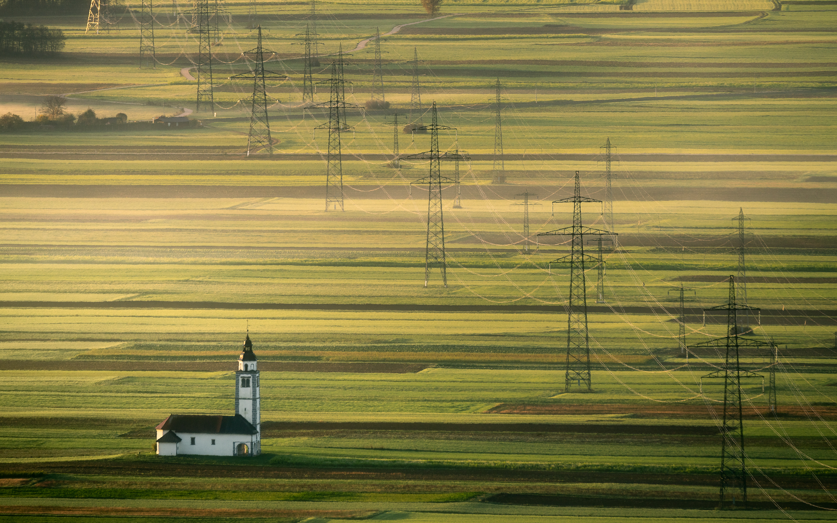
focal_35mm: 409
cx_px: 417
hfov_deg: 5.1
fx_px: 9330
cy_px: 256
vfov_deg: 3.2
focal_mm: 400
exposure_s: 1/50
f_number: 9
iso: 100
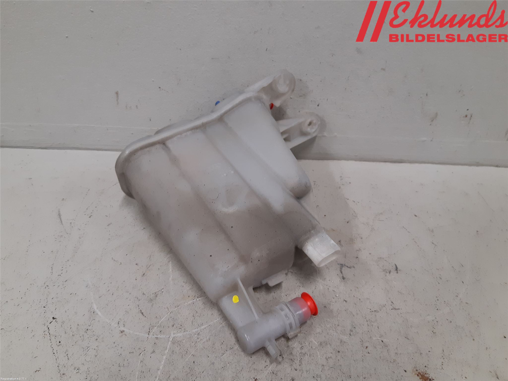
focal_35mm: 26
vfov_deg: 53.1
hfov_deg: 67.3
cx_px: 254
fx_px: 382
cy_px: 190
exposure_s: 1/50
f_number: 1.7
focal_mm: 3.93
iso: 125
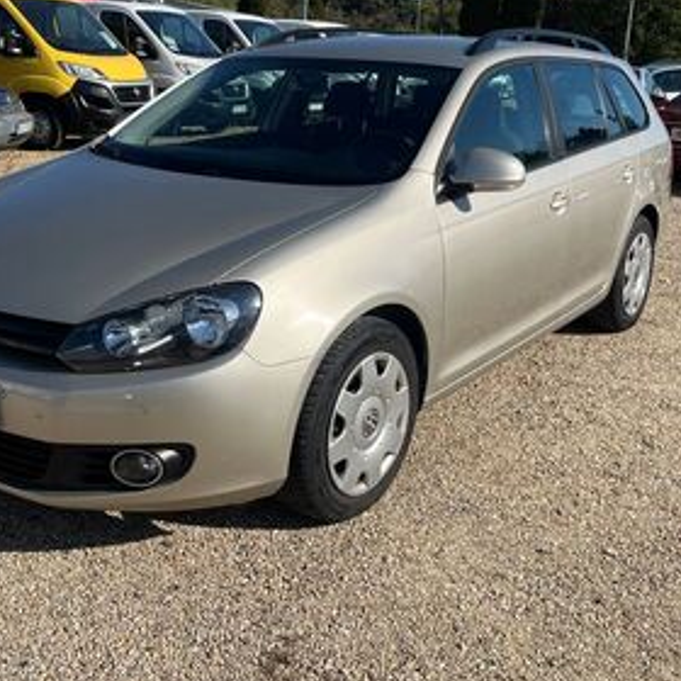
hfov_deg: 41.8
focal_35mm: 40
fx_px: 890
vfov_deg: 41.8
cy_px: 299
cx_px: 309
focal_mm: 5.1
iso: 50
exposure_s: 1/4149
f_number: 1.6
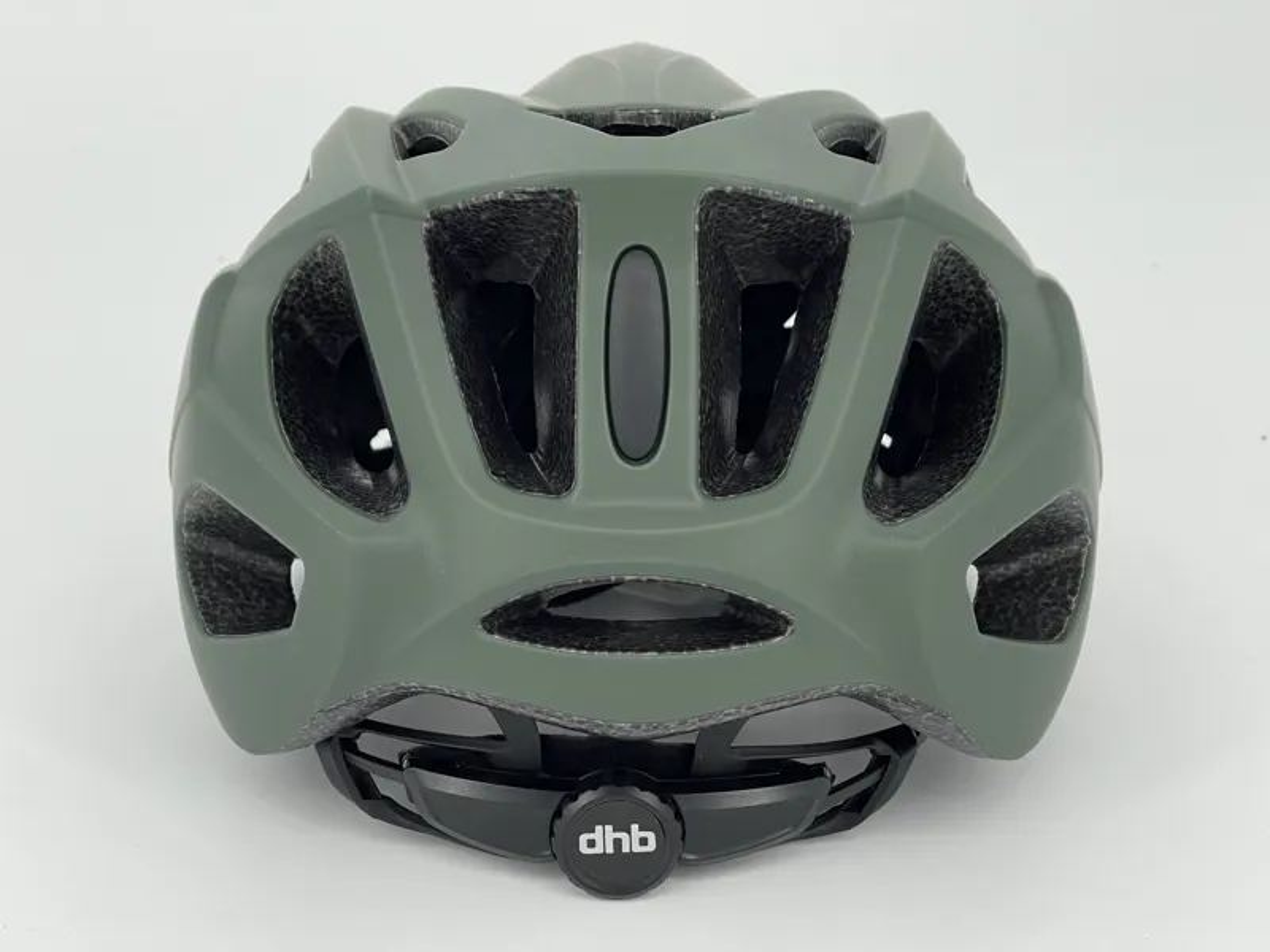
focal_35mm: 64
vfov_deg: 22.9
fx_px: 2348
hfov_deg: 30.3
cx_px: 635
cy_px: 476
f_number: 2.2
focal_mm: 7.5
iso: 20
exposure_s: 1/113
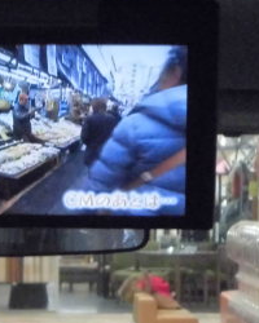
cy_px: 156
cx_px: 4
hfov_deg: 5.8
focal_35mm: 267
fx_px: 2558
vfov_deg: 7.2
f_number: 5.1
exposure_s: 1/50
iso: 800
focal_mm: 19.2
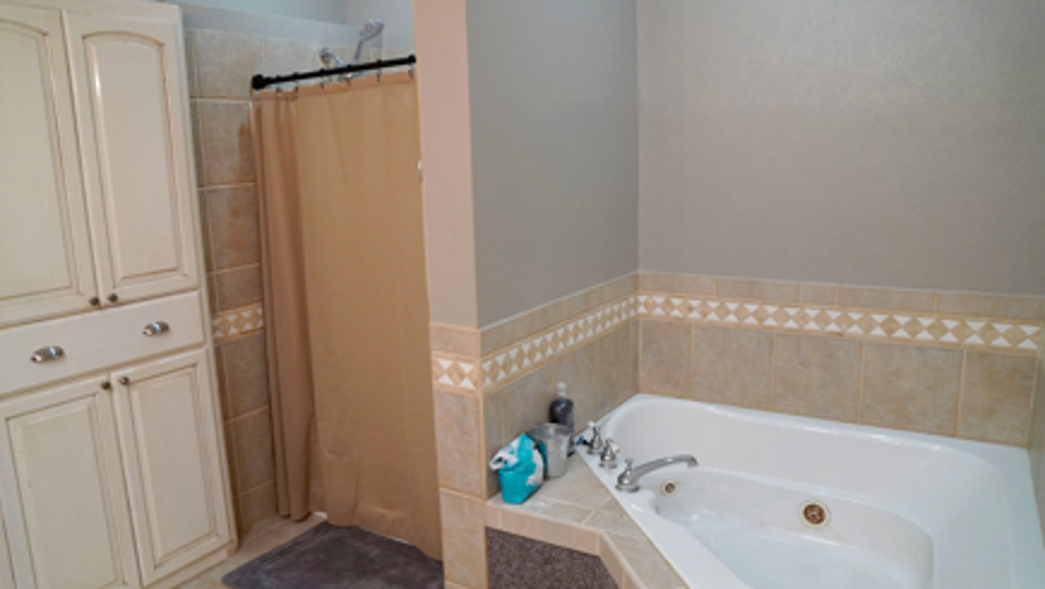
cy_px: 303
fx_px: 721
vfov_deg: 44.4
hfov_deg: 71.9
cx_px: 514
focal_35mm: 26
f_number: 4
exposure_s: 1/160
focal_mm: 16
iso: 1600
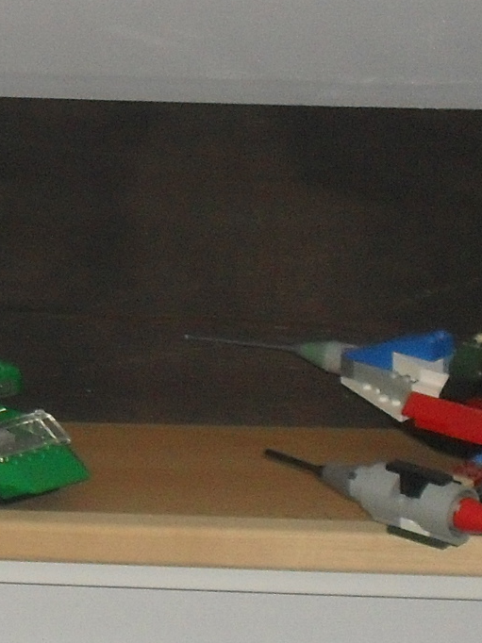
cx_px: 171
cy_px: 252
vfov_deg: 21.3
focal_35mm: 92
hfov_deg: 16.0
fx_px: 1709
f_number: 3.9
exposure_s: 1/45
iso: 200
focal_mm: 8.7
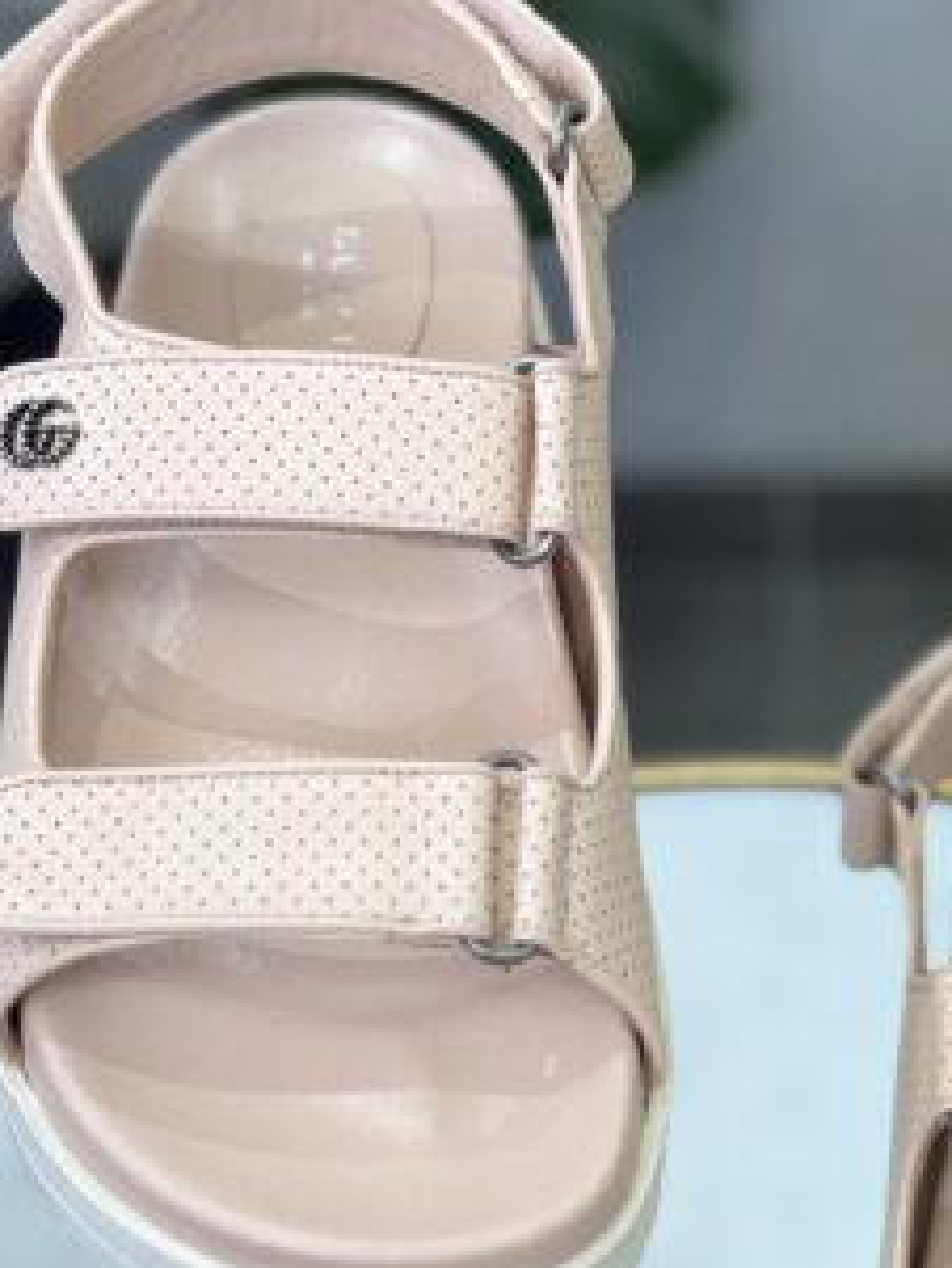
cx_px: 741
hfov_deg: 16.0
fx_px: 3371
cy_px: 887
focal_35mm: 92
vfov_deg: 21.2
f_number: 1.6
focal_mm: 5.96
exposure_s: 1/100
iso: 50
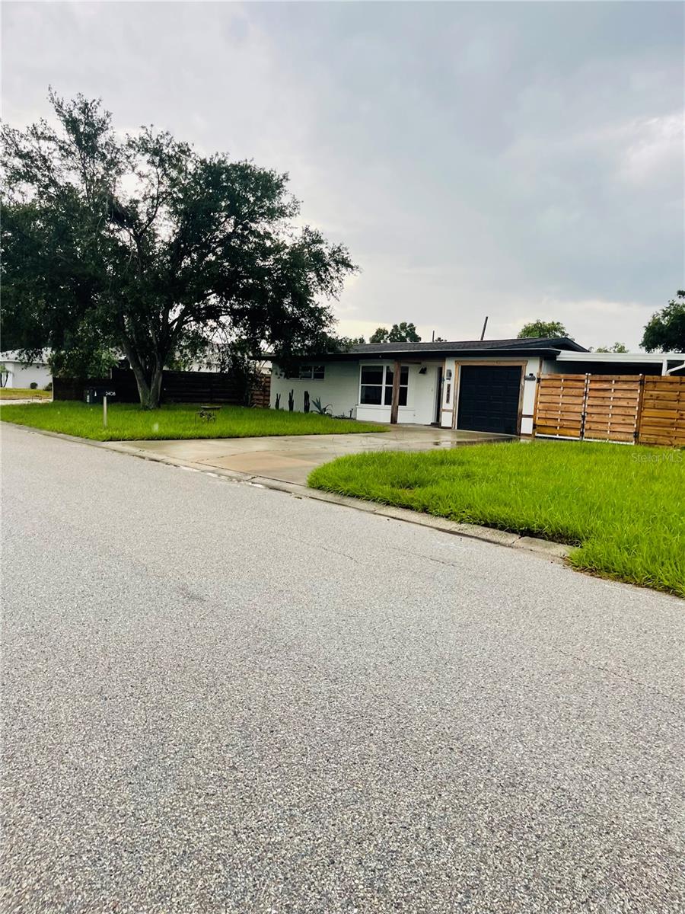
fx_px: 660
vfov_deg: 69.4
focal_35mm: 25
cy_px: 457
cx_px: 342
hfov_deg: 54.9
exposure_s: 1/406
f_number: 1.6
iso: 32
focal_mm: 5.1
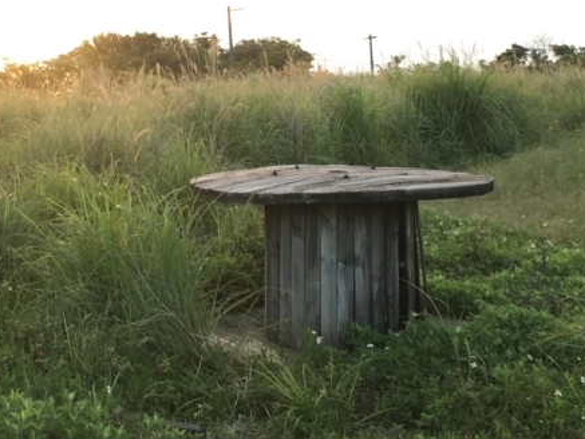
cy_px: 33
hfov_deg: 28.3
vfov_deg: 21.1
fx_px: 1149
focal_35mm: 68
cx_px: 185
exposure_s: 1/120
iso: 40
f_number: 2.2
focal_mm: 4.15
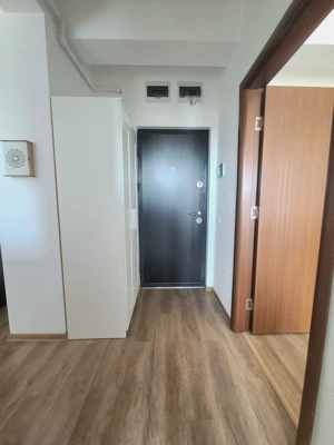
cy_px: 222
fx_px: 167
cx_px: 167
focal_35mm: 13
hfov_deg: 89.9
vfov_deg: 106.2
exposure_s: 1/30
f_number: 2.2
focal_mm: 2.2
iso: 500
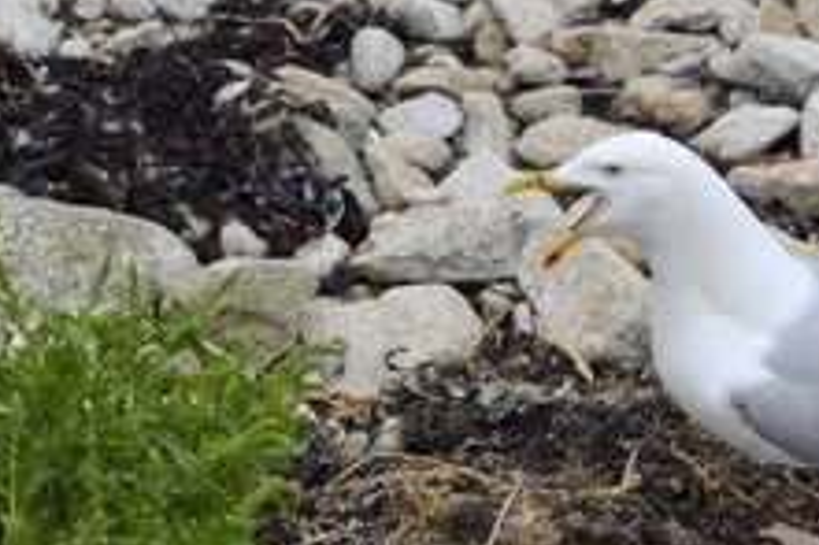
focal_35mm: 133
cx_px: 589
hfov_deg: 15.4
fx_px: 3023
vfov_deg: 10.3
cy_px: 419
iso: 800
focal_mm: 70
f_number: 6.3
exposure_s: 1/800
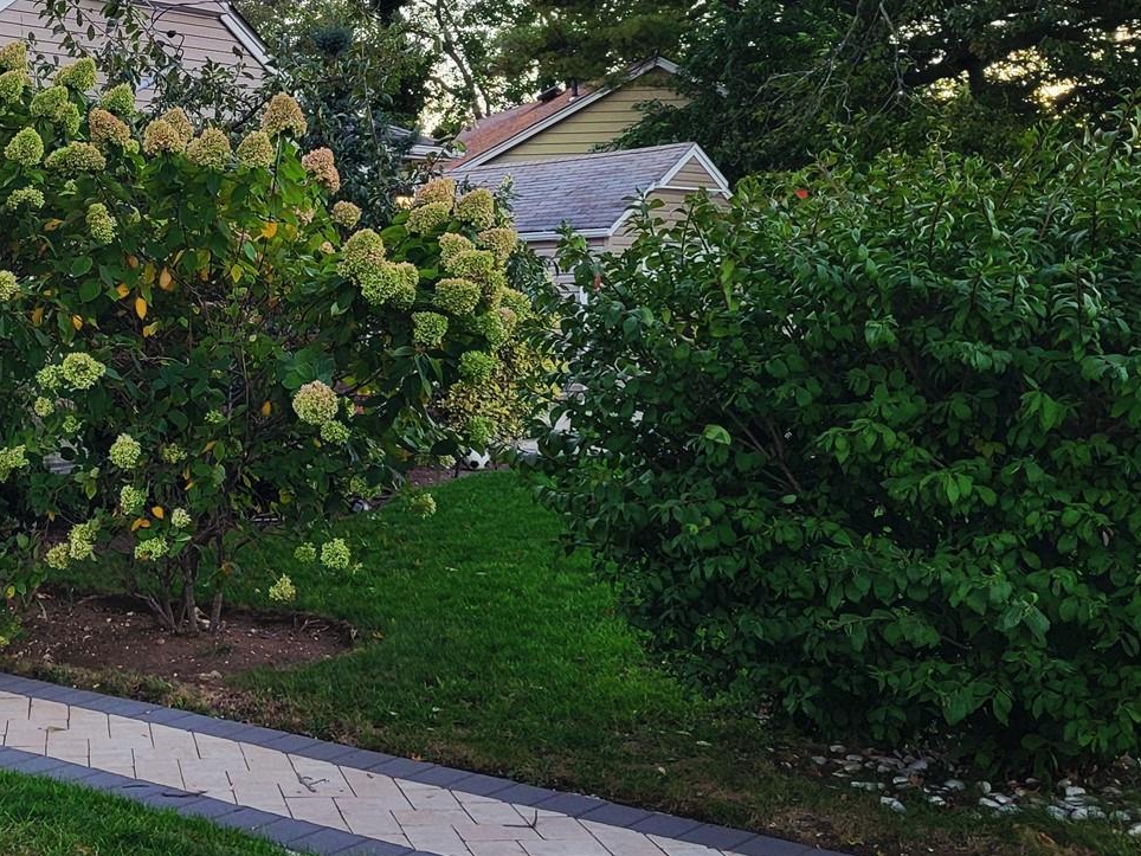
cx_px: 17
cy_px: 284
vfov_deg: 28.4
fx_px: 1681
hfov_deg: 34.3
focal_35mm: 51
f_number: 1.8
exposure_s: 1/120
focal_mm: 6.7
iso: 100
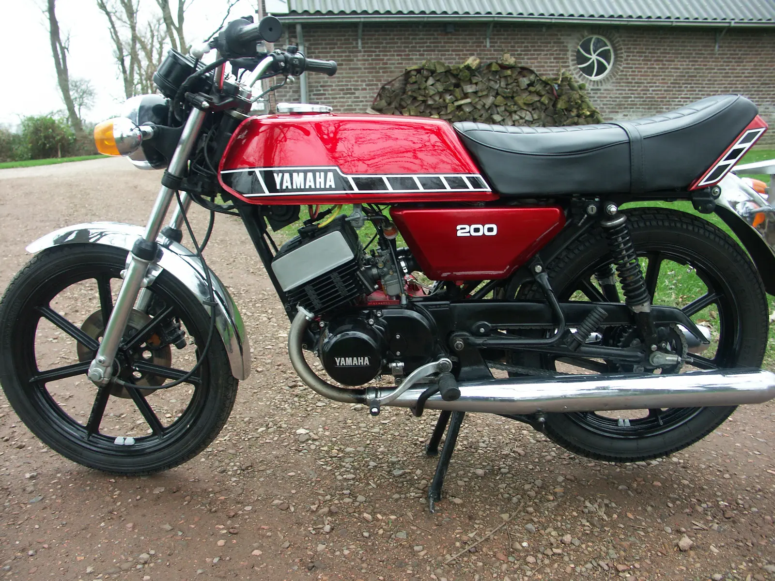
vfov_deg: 49.7
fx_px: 627
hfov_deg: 63.4
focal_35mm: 28
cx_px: 388
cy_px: 290
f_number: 2.8
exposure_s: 1/20
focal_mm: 7.2
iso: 100
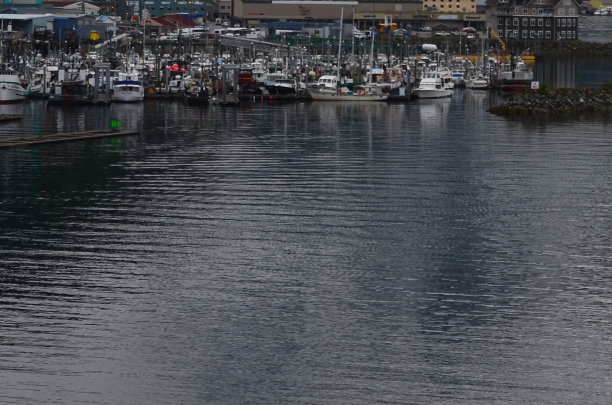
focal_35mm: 177
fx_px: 3003
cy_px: -181
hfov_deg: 11.5
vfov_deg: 7.6
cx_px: 609
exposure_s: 1/125
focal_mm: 38
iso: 100
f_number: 11
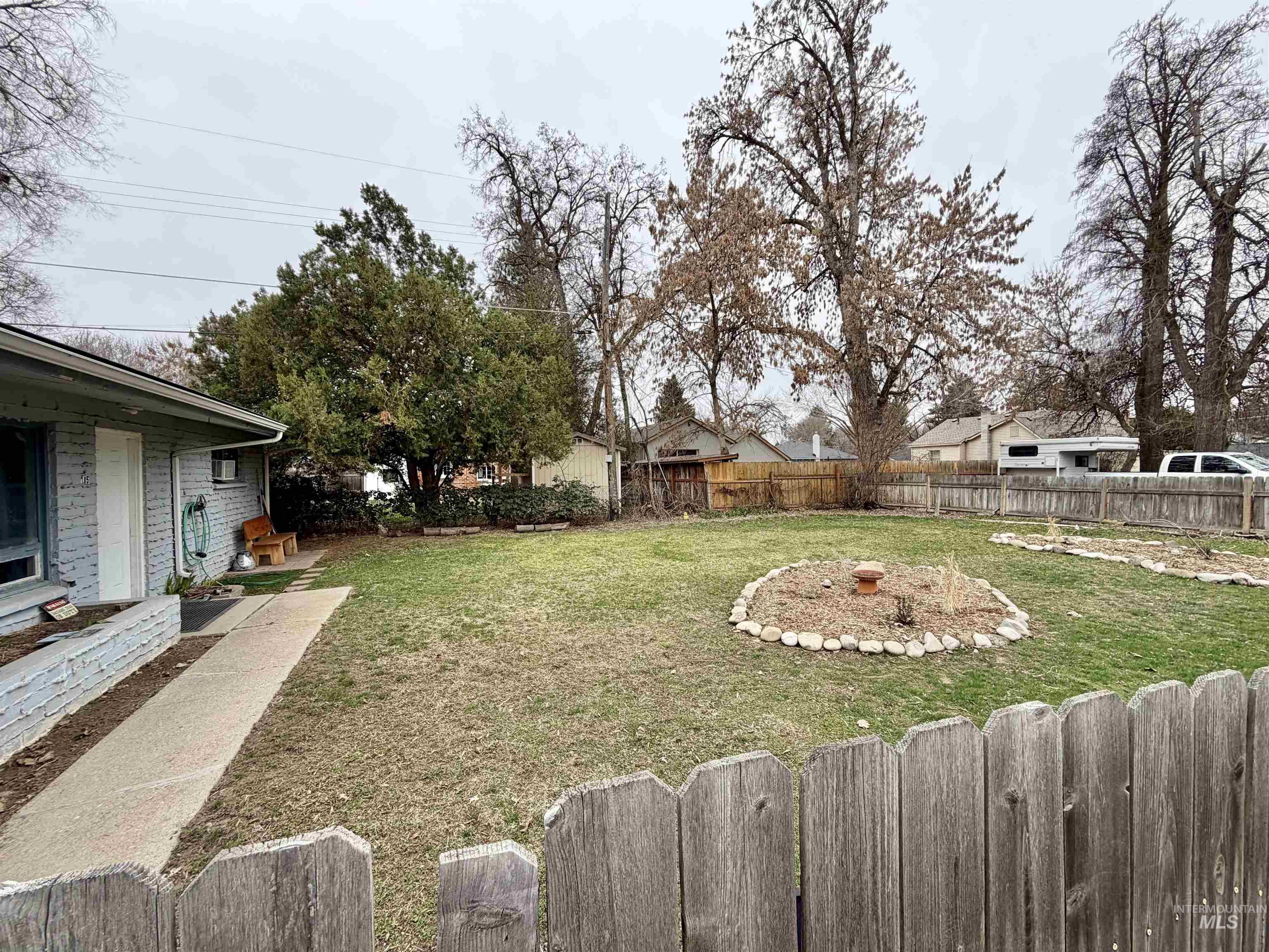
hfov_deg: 102.1
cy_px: 476
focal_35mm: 14
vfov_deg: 85.7
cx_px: 634
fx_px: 513
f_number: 2.2
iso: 40
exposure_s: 1/613
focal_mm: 2.22
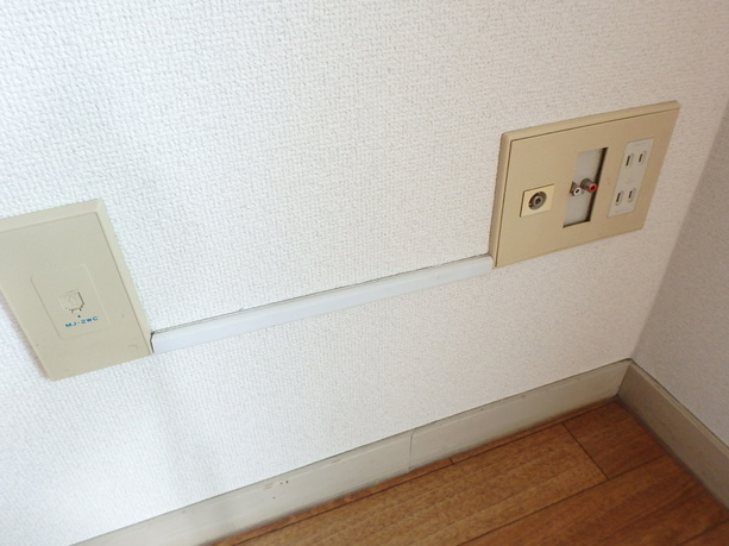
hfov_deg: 71.6
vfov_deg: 56.6
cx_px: 352
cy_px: 242
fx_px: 505
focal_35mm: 24
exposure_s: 1/30
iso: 250
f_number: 3.5
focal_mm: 3.7
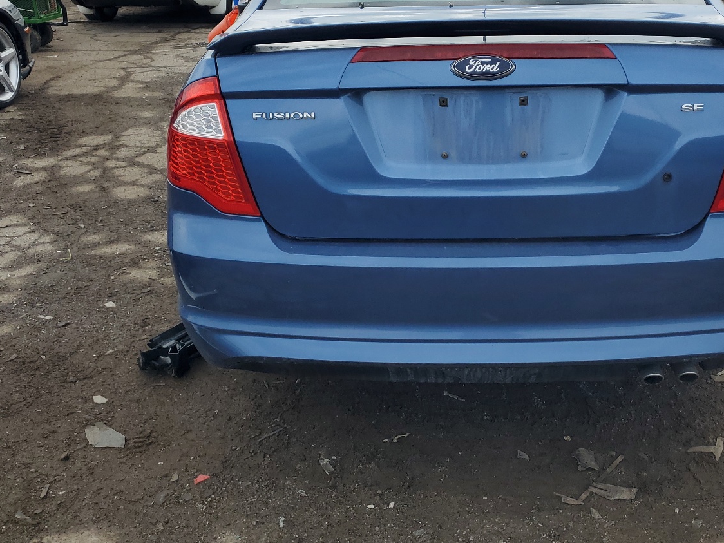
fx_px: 774
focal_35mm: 37
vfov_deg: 38.2
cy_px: 180
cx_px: 472
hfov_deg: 49.4
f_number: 1.5
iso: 50
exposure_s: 1/1000
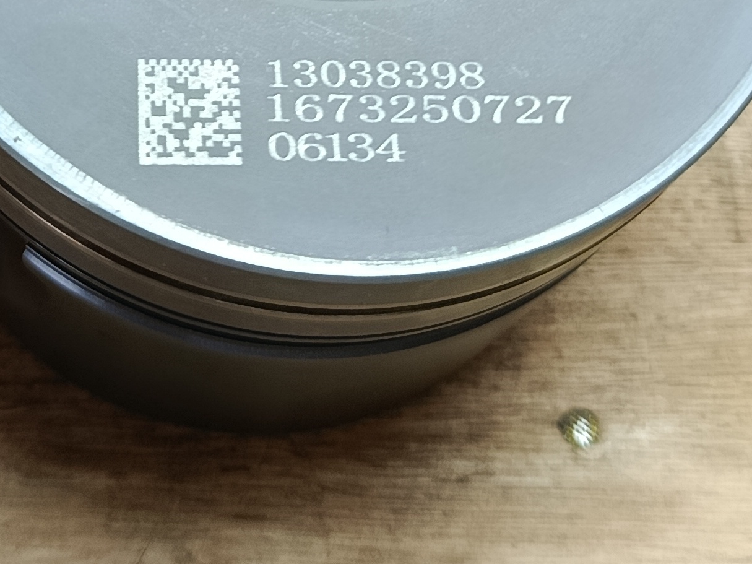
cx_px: 193
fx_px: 1716
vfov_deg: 16.9
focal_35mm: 79
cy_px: -290
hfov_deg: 24.5
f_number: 1.7
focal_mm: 5.24
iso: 121
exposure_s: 1/100
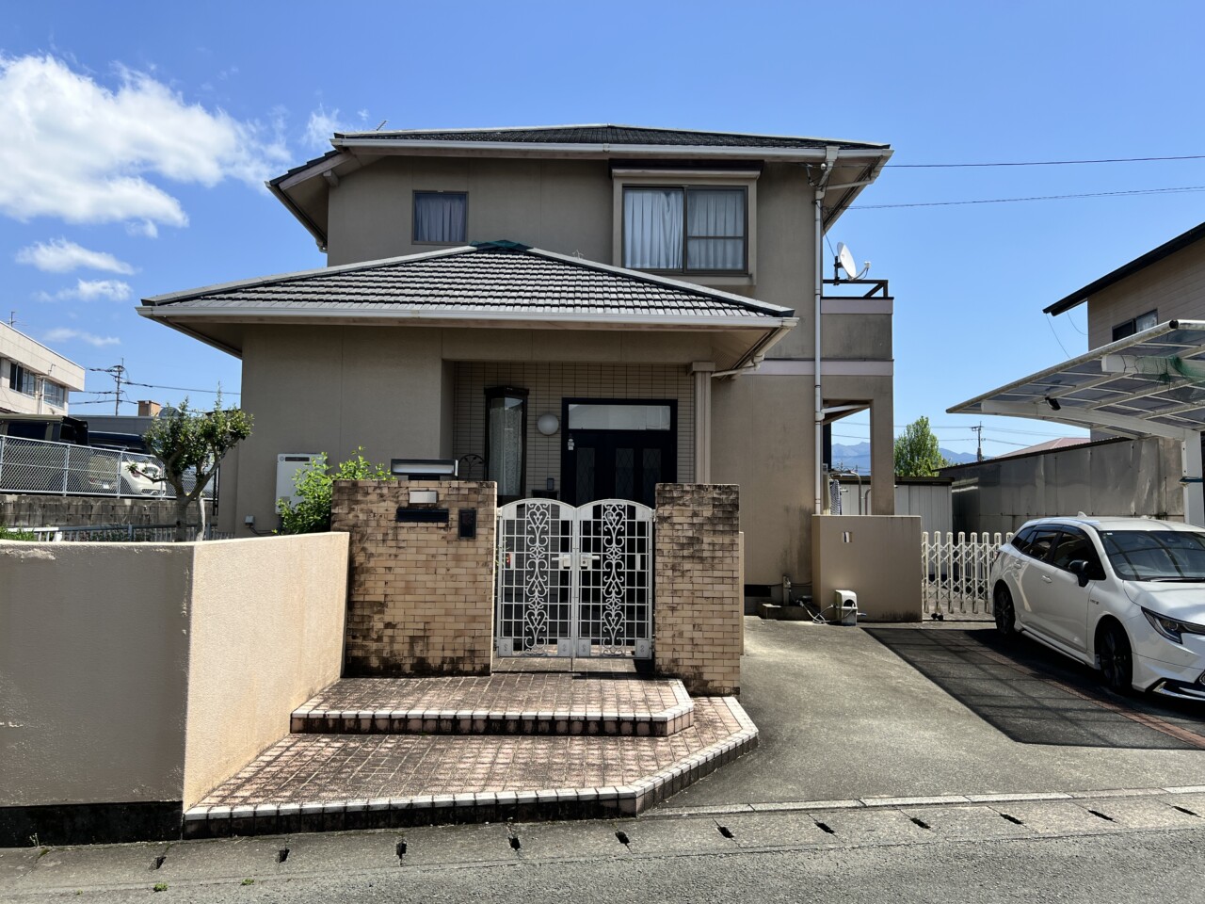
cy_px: 452
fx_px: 905
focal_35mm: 26
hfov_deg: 67.3
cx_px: 602
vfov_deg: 53.1
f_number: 1.5
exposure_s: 1/3460
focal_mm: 5.7
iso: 50
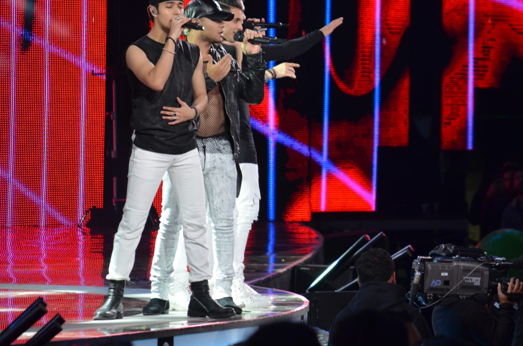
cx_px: 377
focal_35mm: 347
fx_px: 5031
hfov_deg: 5.9
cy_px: 119
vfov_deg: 3.9
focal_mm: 160
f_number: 5.3
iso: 800
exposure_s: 1/125
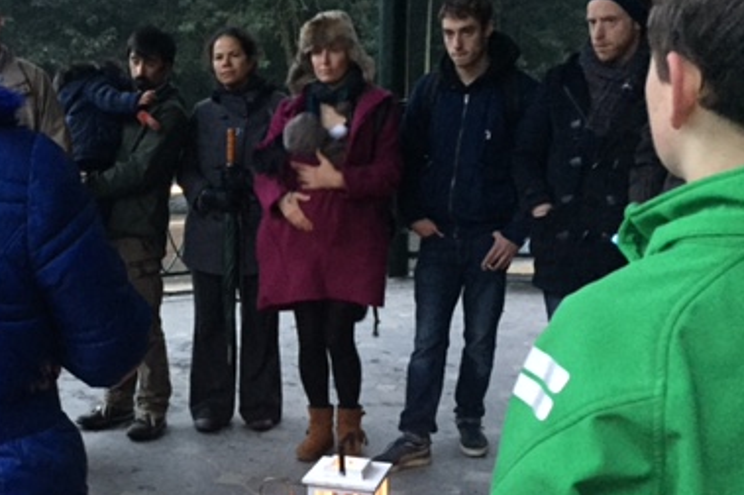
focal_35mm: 51
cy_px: 334
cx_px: 147
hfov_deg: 37.5
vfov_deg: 26.3
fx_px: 1053
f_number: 2.2
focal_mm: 4.15
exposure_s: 1/15
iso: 500
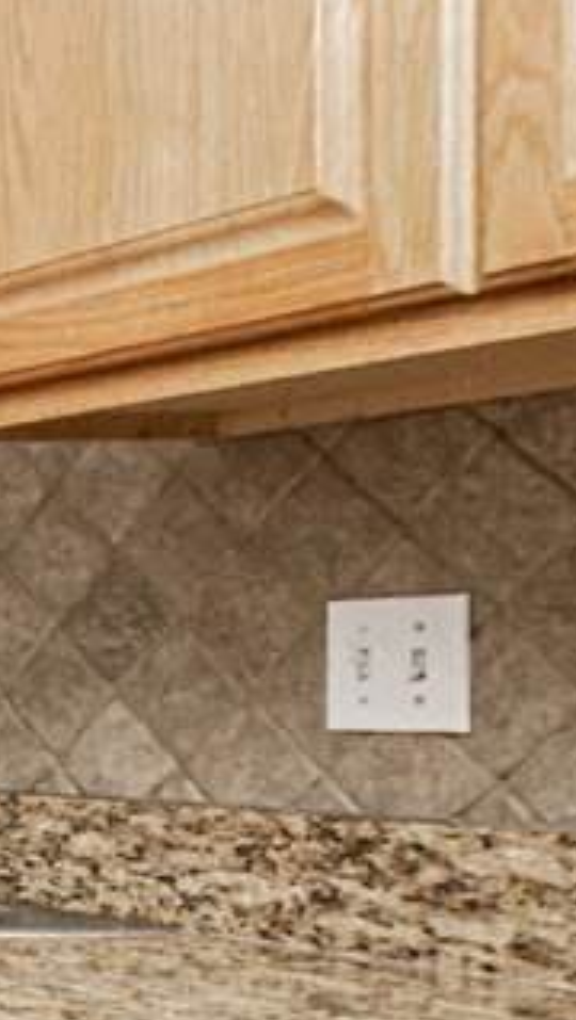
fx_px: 1707
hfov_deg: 9.5
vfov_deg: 33.2
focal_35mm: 63
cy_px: 609
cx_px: -1450
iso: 1000
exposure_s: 1/60
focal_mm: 10
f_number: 10
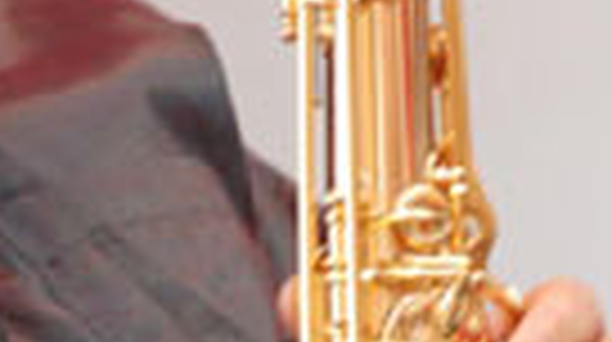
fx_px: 10159
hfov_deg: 3.4
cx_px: 94
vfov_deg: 1.9
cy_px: 436
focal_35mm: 627
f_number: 5.6
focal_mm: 90
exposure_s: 1/25
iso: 800
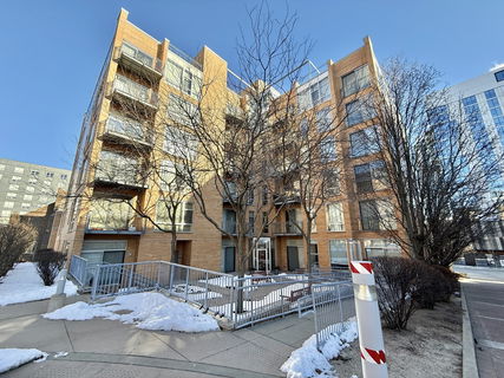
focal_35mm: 14
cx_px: 252
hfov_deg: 102.1
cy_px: 189
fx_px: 204
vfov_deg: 85.6
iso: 64
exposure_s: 1/490
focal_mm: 2.22
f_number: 2.2
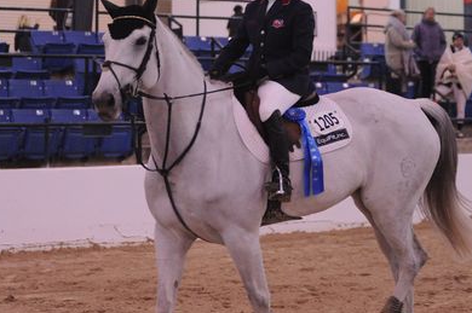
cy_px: 157
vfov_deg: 11.9
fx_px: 1506
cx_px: 220
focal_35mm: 115
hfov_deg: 17.8
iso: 5000
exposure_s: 1/400
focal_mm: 70
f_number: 2.8
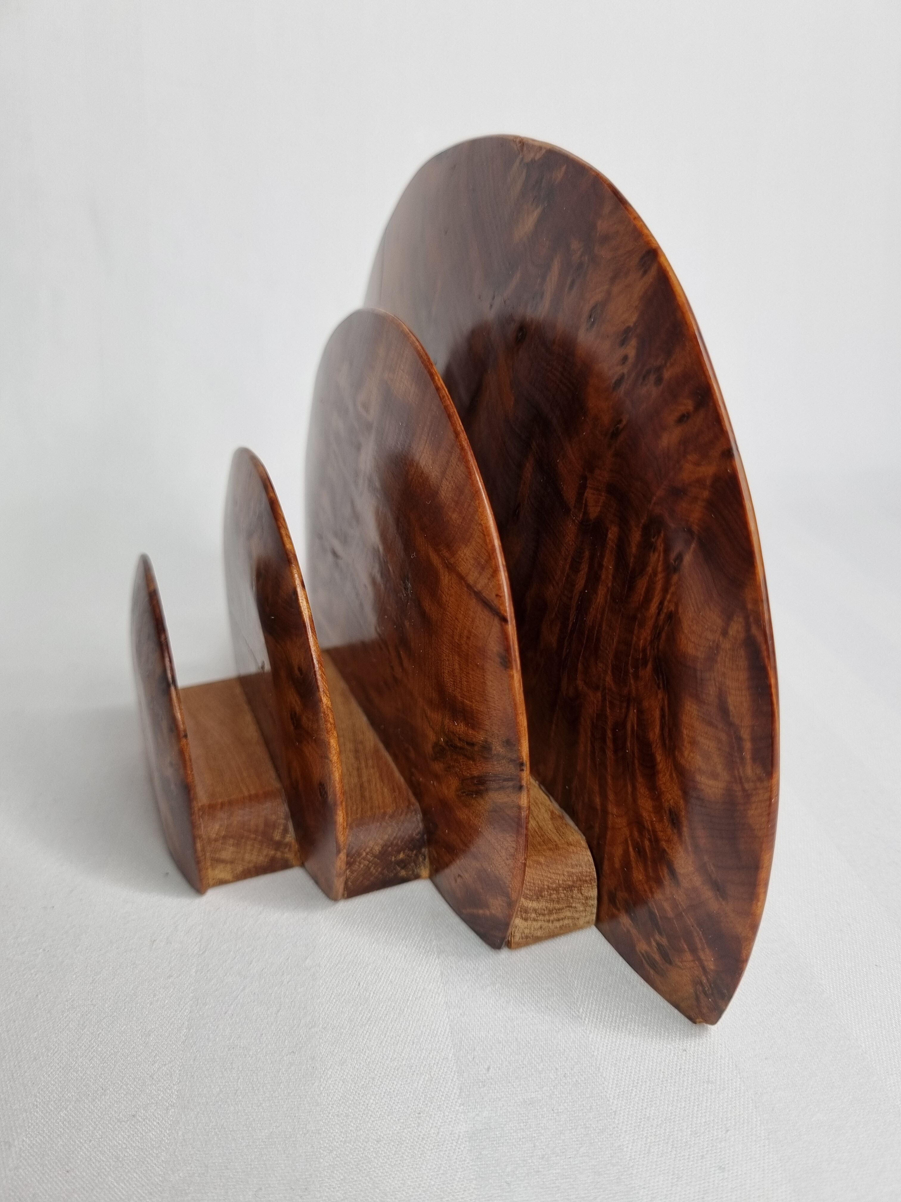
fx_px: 902
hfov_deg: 53.1
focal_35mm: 26
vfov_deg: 67.3
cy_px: 601
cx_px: 450
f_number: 1.8
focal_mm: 5.4
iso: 50
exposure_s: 1/107
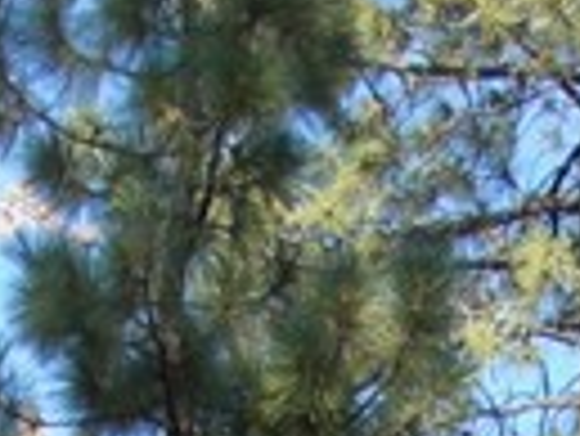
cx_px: 697
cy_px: 1690
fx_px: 4780
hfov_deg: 6.9
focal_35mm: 285
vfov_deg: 4.8
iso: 50
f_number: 2.8
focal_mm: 6.3
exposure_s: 1/400
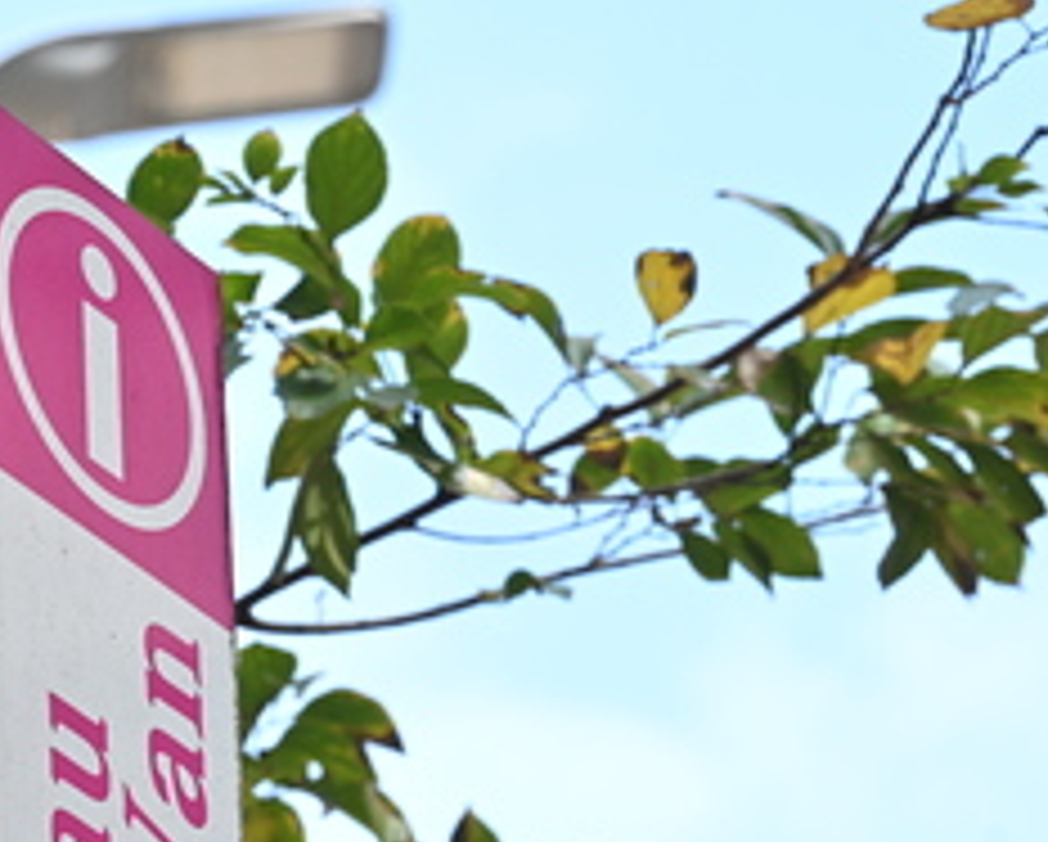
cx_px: -90
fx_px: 6366
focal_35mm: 205
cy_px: 639
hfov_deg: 9.3
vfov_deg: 7.5
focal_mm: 85
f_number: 8
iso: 500
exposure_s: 1/400
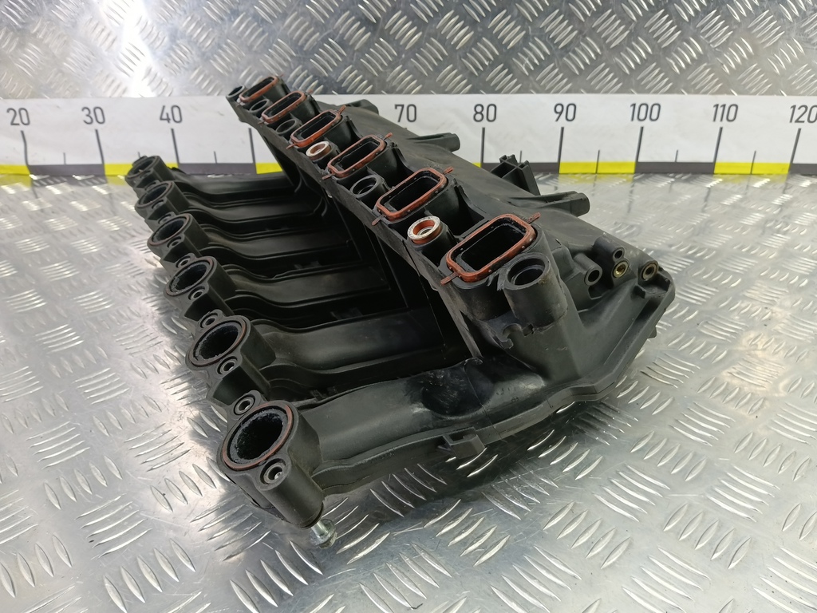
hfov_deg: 73.9
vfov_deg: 58.9
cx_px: 408
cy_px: 306
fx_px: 543
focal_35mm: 23
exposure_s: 1/50
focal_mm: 4.11
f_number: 1.6
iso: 227
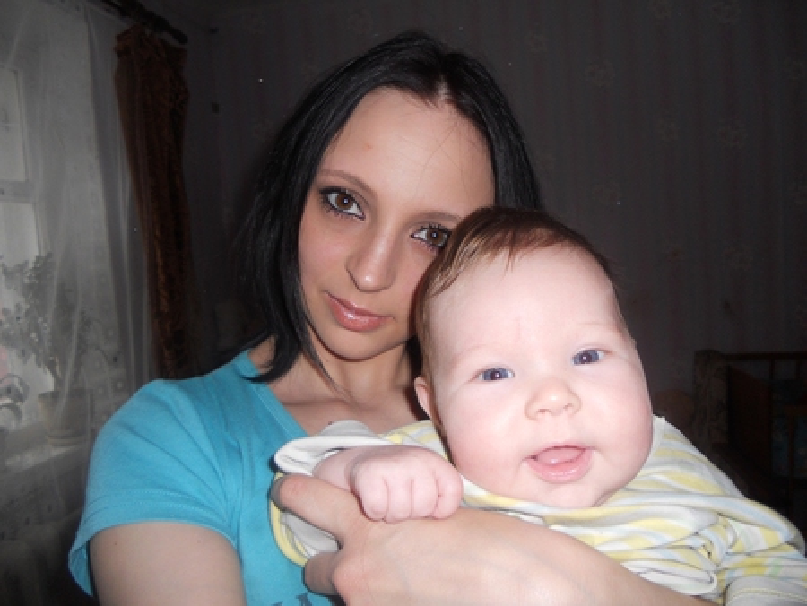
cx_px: 404
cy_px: 303
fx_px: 630
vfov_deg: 51.4
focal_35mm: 27
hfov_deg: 65.3
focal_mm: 4.9
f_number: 3.2
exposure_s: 1/25
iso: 80
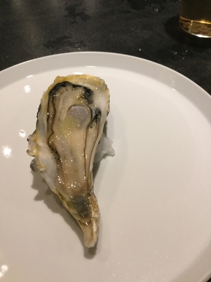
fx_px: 252
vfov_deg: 58.4
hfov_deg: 45.4
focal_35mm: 31
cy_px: 141
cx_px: 106
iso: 125
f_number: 2.4
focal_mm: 3.3
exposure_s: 1/30
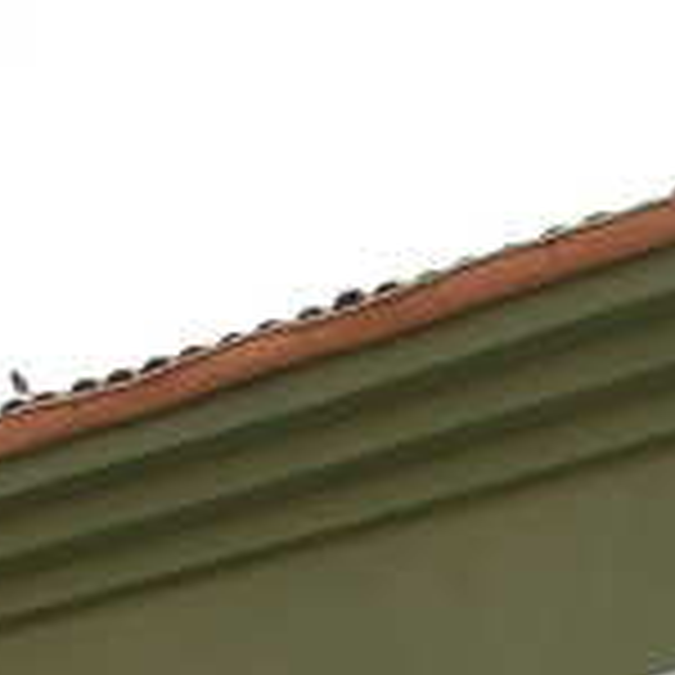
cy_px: 1456
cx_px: 504
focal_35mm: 243
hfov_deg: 7.2
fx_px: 5361
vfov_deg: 6.9
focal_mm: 28
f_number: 8
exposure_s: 1/250
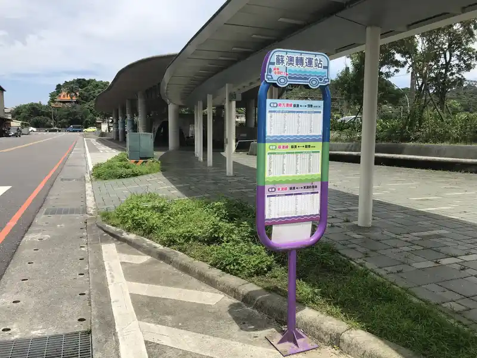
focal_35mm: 28
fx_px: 386
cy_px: 179
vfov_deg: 49.7
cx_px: 238
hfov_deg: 63.4
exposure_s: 1/2519
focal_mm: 3.99
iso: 20
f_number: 1.8
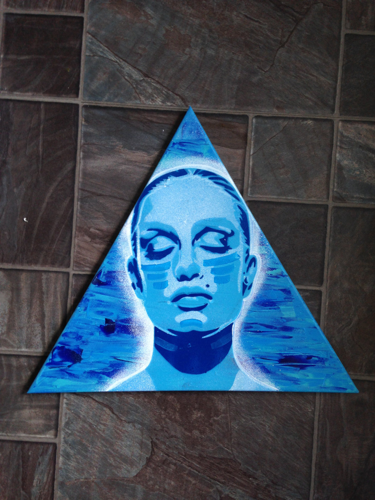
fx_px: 477
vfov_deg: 55.4
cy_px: 250
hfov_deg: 42.9
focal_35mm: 33
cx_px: 188
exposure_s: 1/40
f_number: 2.4
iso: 50
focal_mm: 4.12
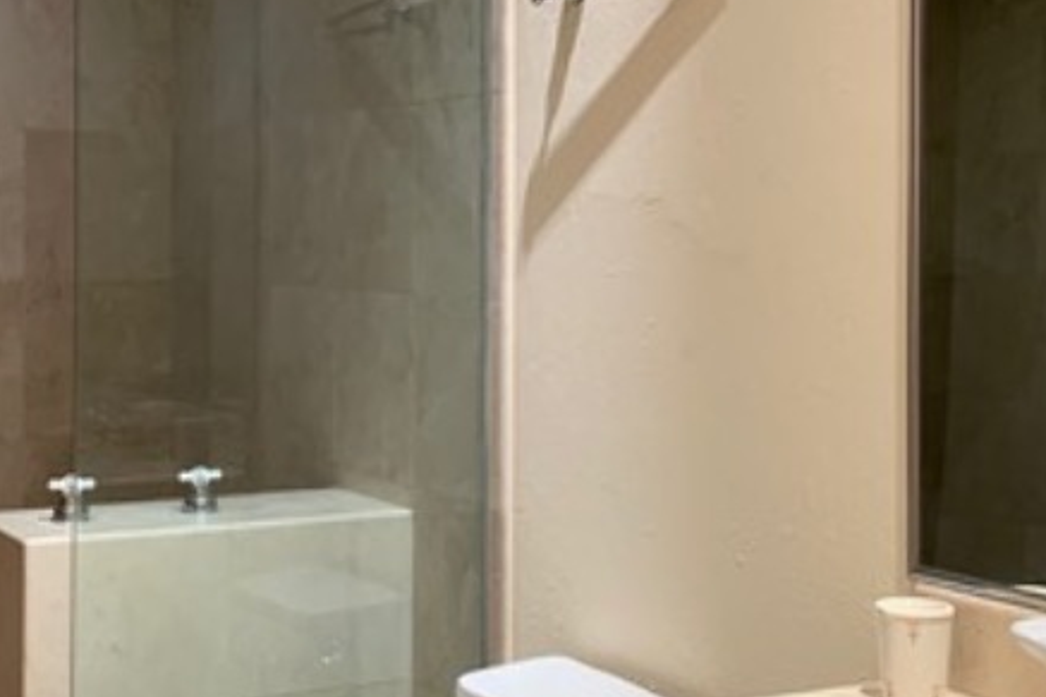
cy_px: 254
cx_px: 536
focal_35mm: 66
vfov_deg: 20.5
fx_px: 1917
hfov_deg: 30.5
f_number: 1.8
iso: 100
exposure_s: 1/60
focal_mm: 4.25
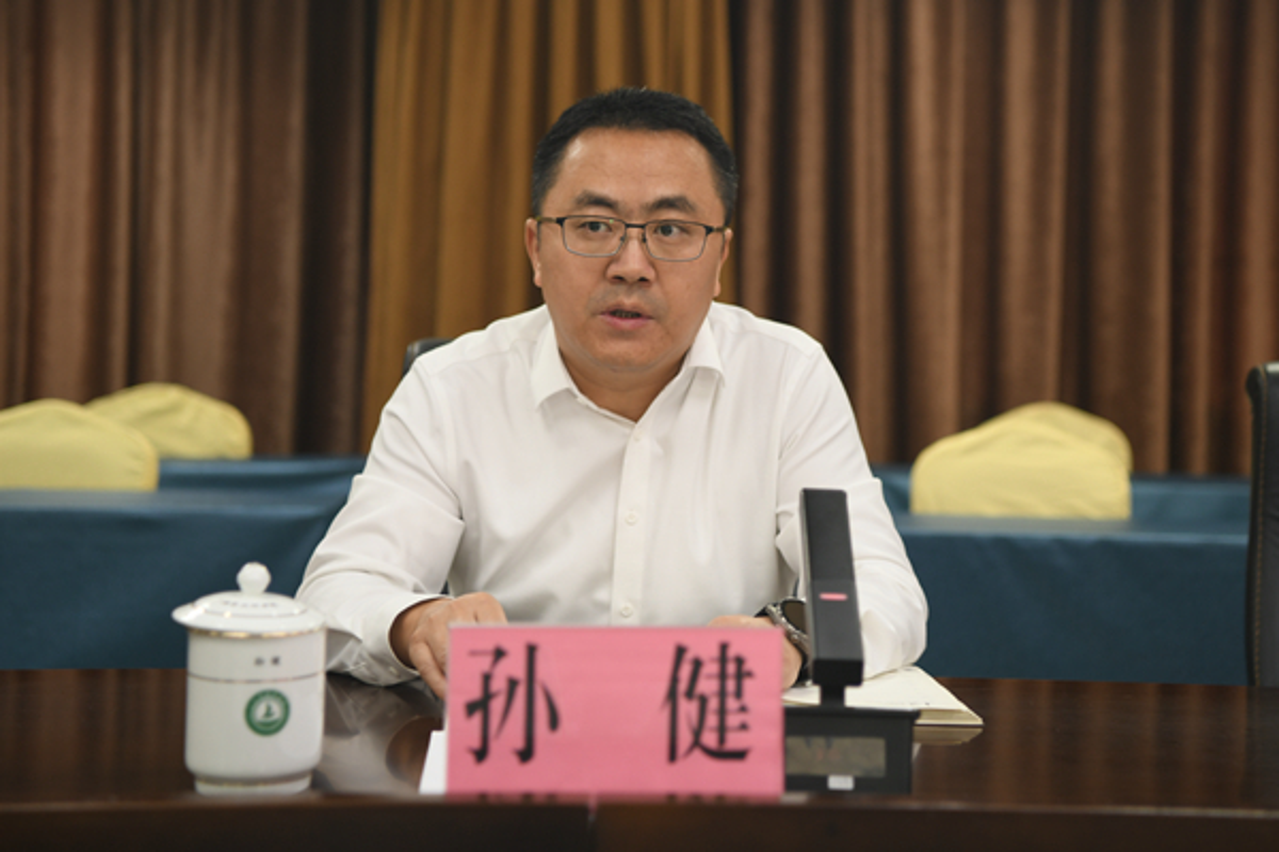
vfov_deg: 27.0
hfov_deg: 39.6
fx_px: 1776
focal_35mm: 50
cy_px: 426
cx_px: 640
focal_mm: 50
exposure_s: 1/100
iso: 500
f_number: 2.8
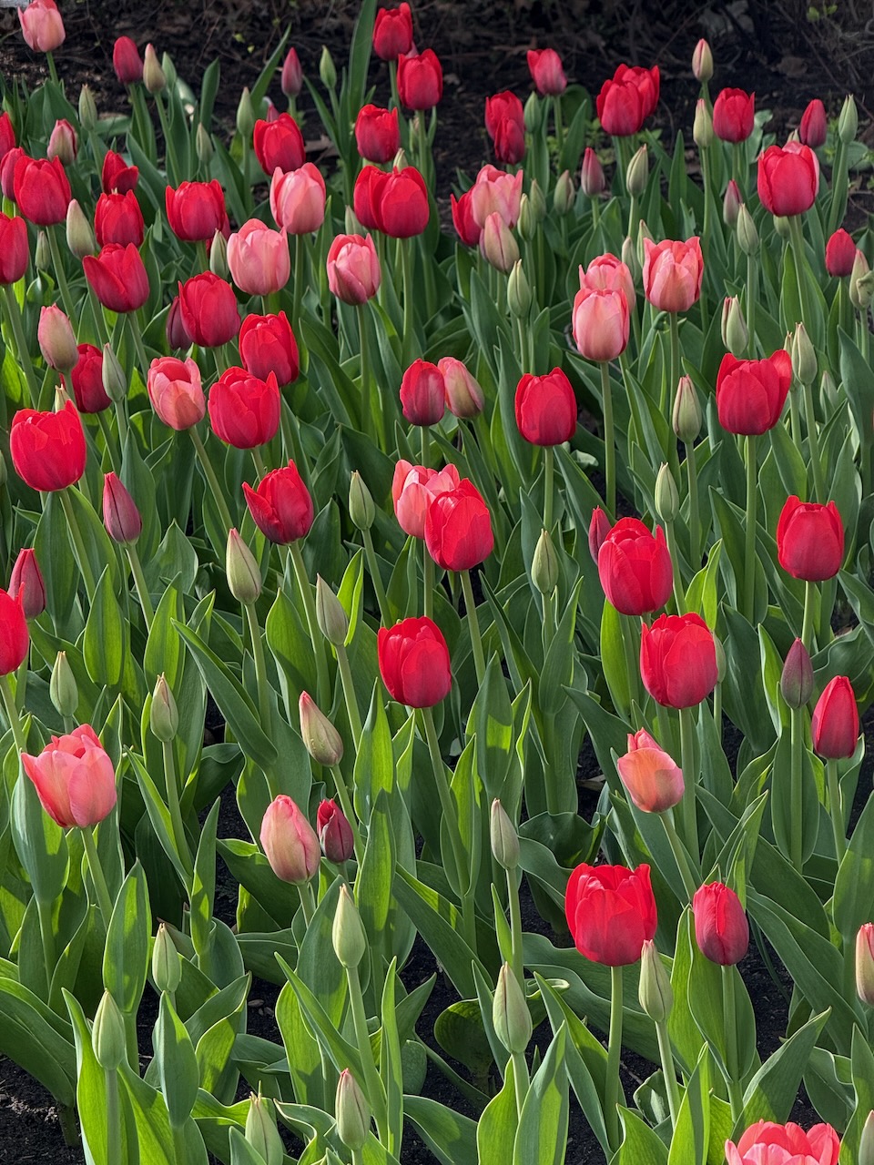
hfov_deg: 12.3
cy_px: 582
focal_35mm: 120
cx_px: 437
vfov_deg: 16.4
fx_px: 4040
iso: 64
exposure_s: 1/171
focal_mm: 15.66
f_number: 2.8
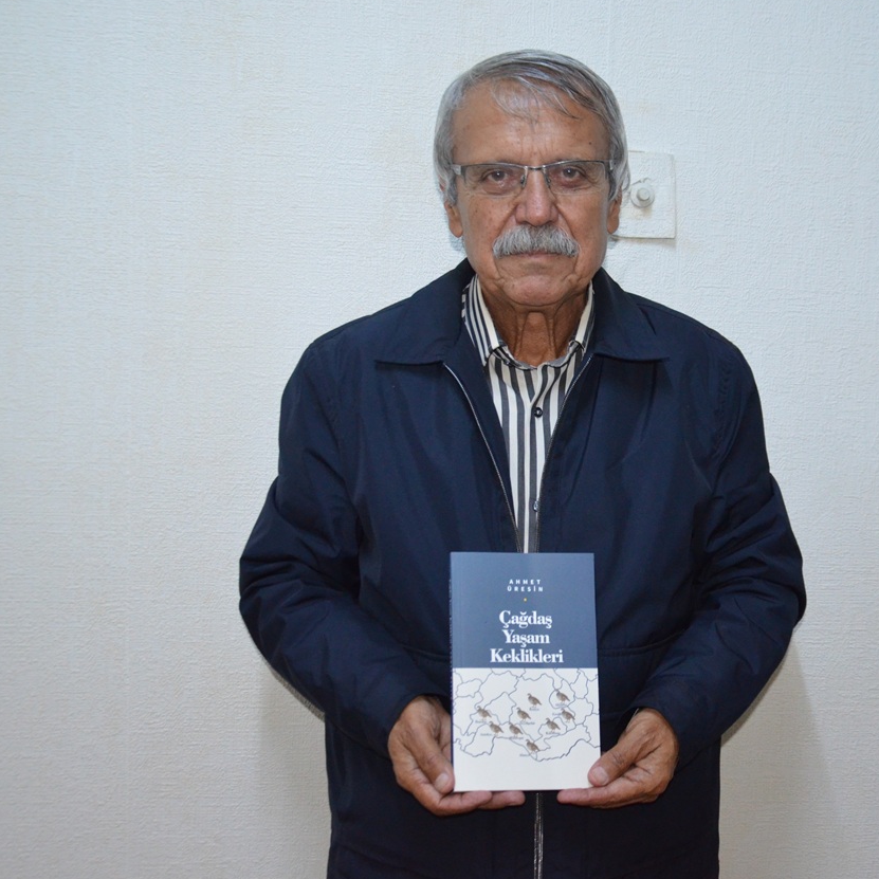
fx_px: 1350
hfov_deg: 35.8
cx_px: 554
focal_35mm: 47
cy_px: 436
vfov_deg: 36.1
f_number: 3.8
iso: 2200
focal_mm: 24
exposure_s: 1/60
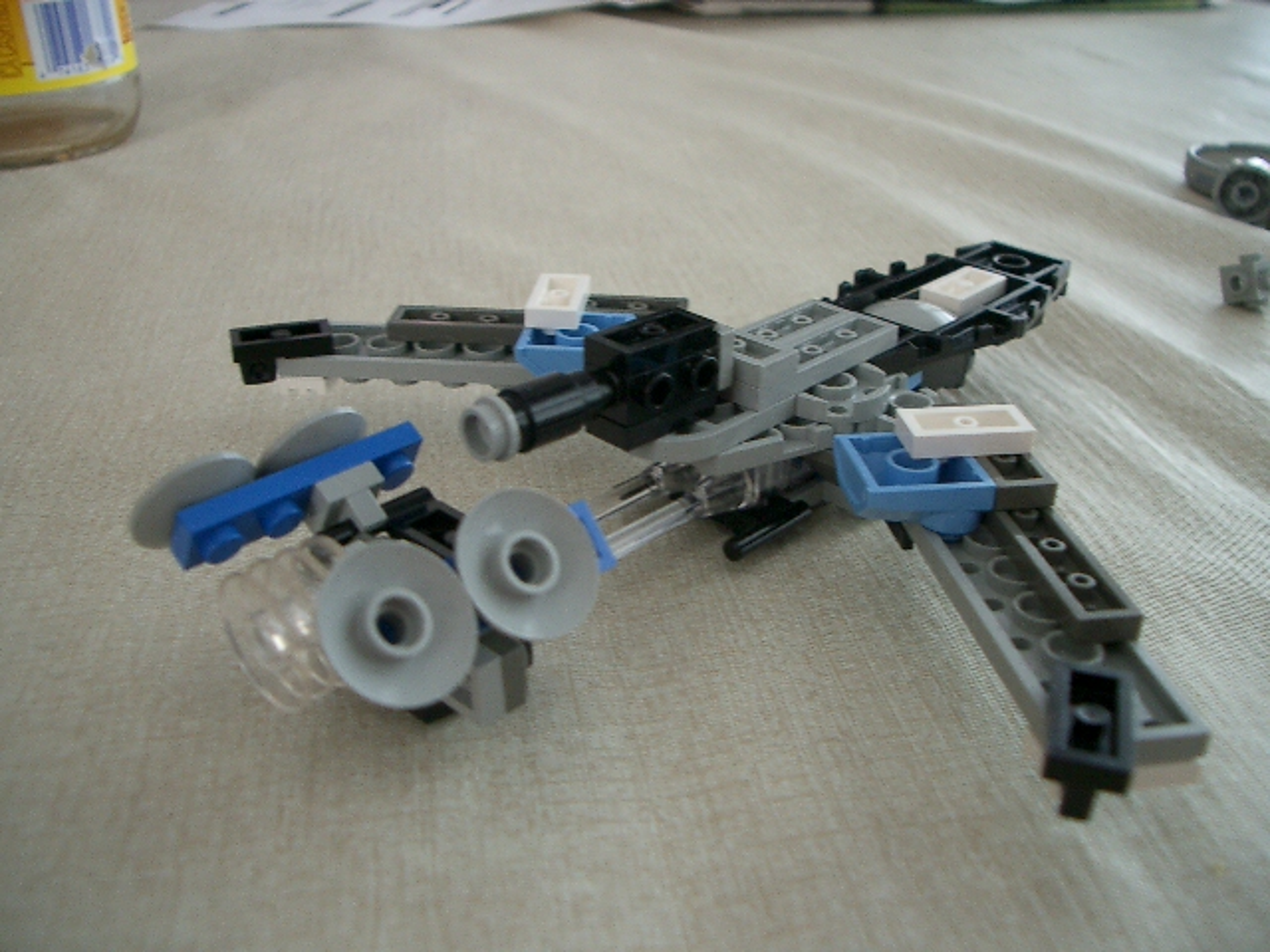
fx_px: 1284
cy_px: 476
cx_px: 635
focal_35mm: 35
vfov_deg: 40.7
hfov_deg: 52.6
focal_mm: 5.8
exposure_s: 1/40
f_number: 2.6
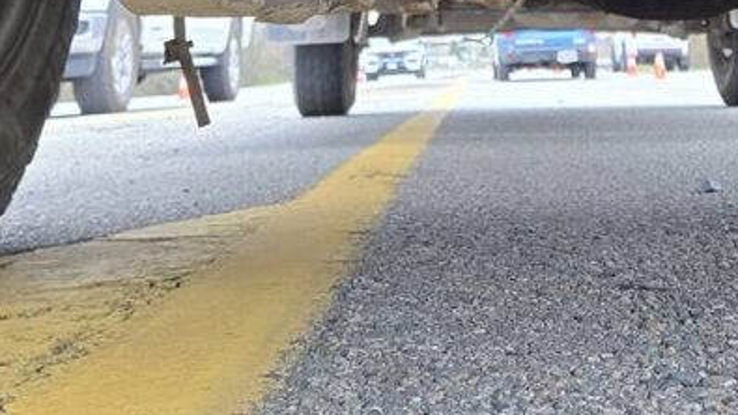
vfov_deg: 16.4
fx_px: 1272
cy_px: -265
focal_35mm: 65
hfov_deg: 31.6
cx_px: 581
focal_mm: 5.4
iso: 160
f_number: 1.8
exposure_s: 1/180
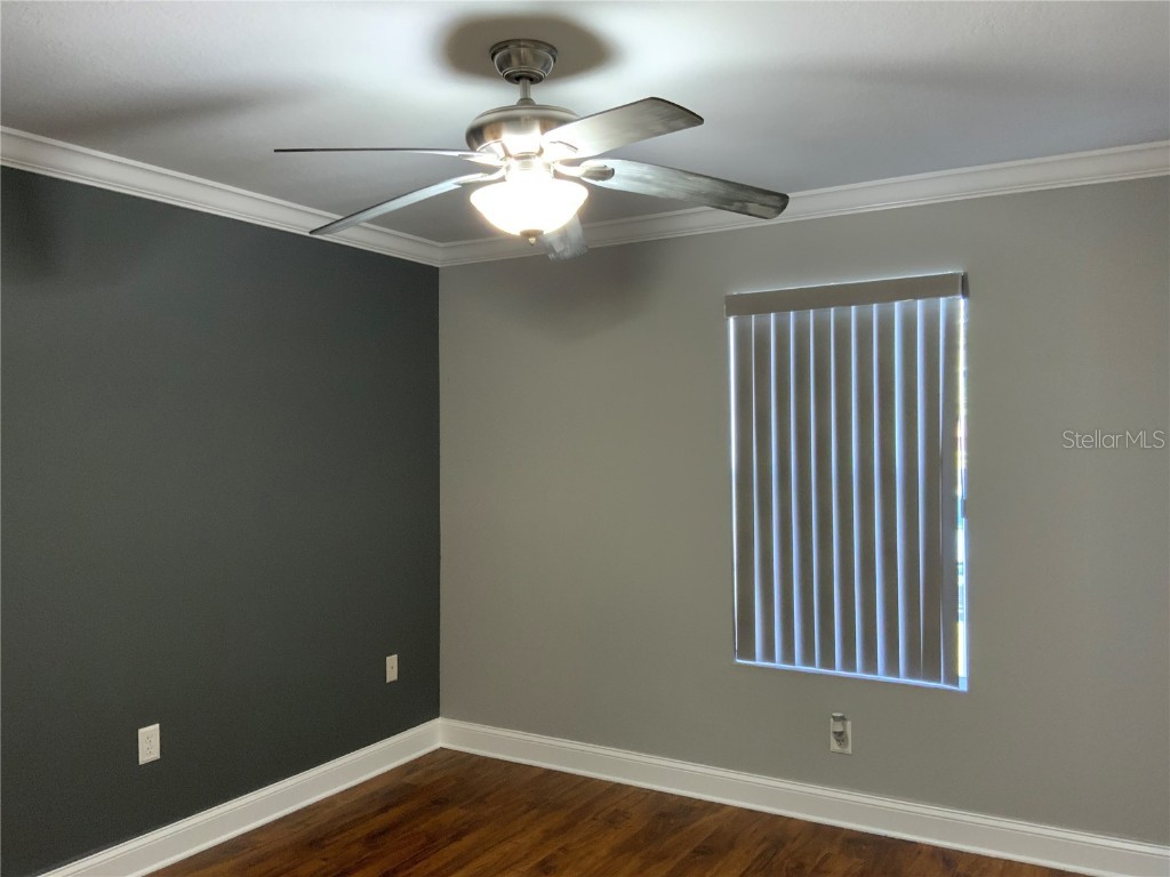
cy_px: 438
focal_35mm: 29
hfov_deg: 61.7
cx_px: 585
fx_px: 980
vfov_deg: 48.2
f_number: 1.8
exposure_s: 1/60
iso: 200
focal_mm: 3
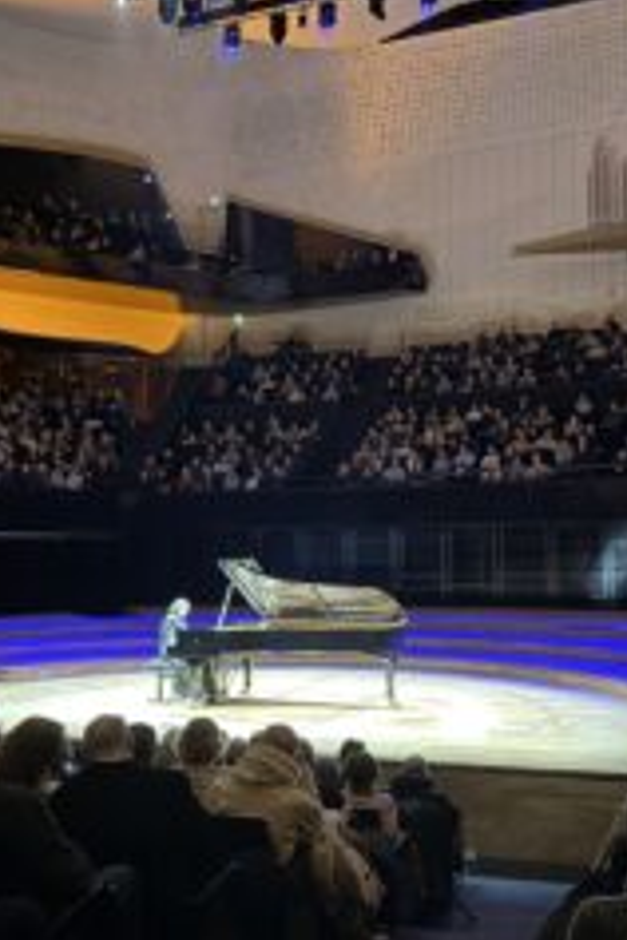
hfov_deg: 33.4
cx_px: 286
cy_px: 529
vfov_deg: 48.3
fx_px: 1045
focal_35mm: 40
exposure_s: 1/24
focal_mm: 6.76
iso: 1600
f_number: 1.78
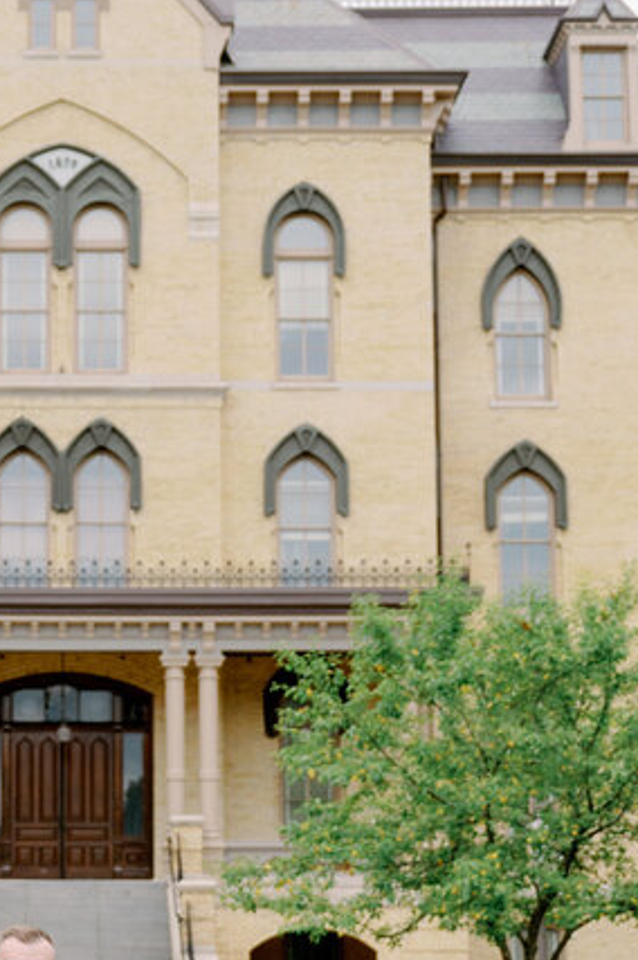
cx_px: 58
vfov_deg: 19.1
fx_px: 2849
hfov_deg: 12.7
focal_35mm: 107
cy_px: 537
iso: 400
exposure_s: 1/1250
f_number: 2.8
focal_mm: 38
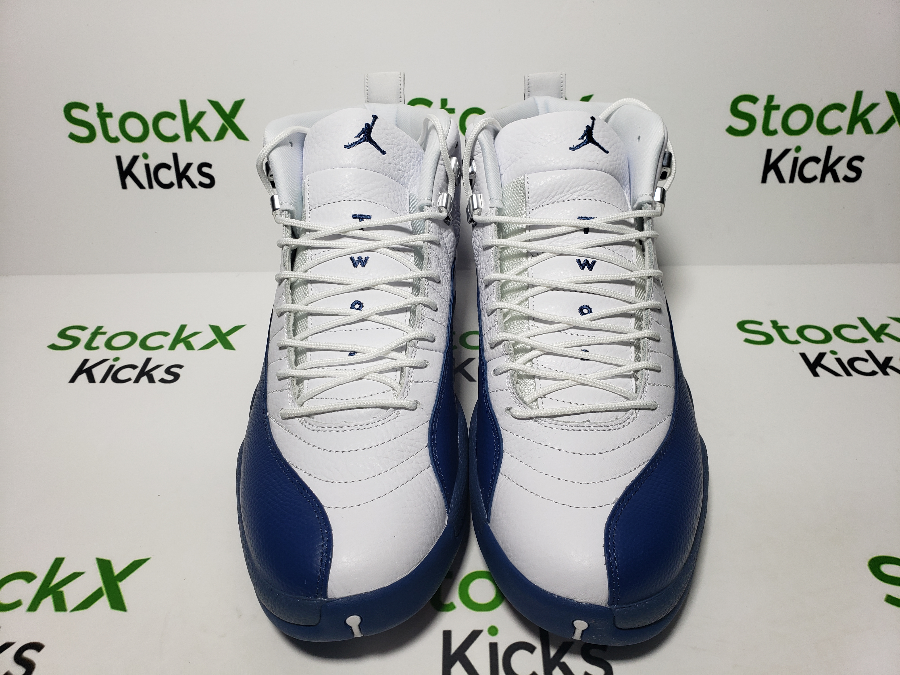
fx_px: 676
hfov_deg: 67.3
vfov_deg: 53.1
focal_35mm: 26
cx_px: 450
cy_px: 338
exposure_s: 1/289
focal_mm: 4.3
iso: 50
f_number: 2.4
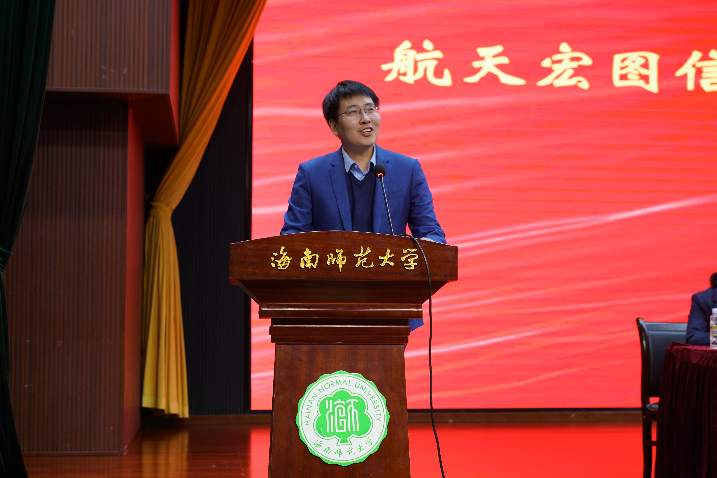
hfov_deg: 34.5
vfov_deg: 23.4
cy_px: 243
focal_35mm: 58
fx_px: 1155
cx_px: 366
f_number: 4
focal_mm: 55
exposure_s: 1/60
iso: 320
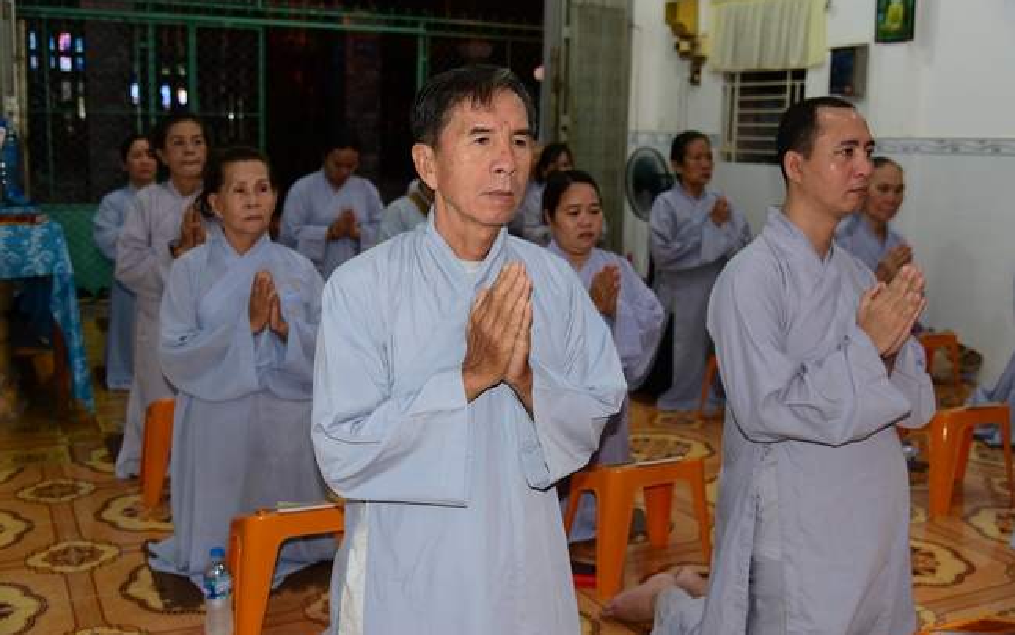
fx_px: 1079
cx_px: 509
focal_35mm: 39
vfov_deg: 32.8
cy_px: 311
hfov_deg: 50.4
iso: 320
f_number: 4
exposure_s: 1/60
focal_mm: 38
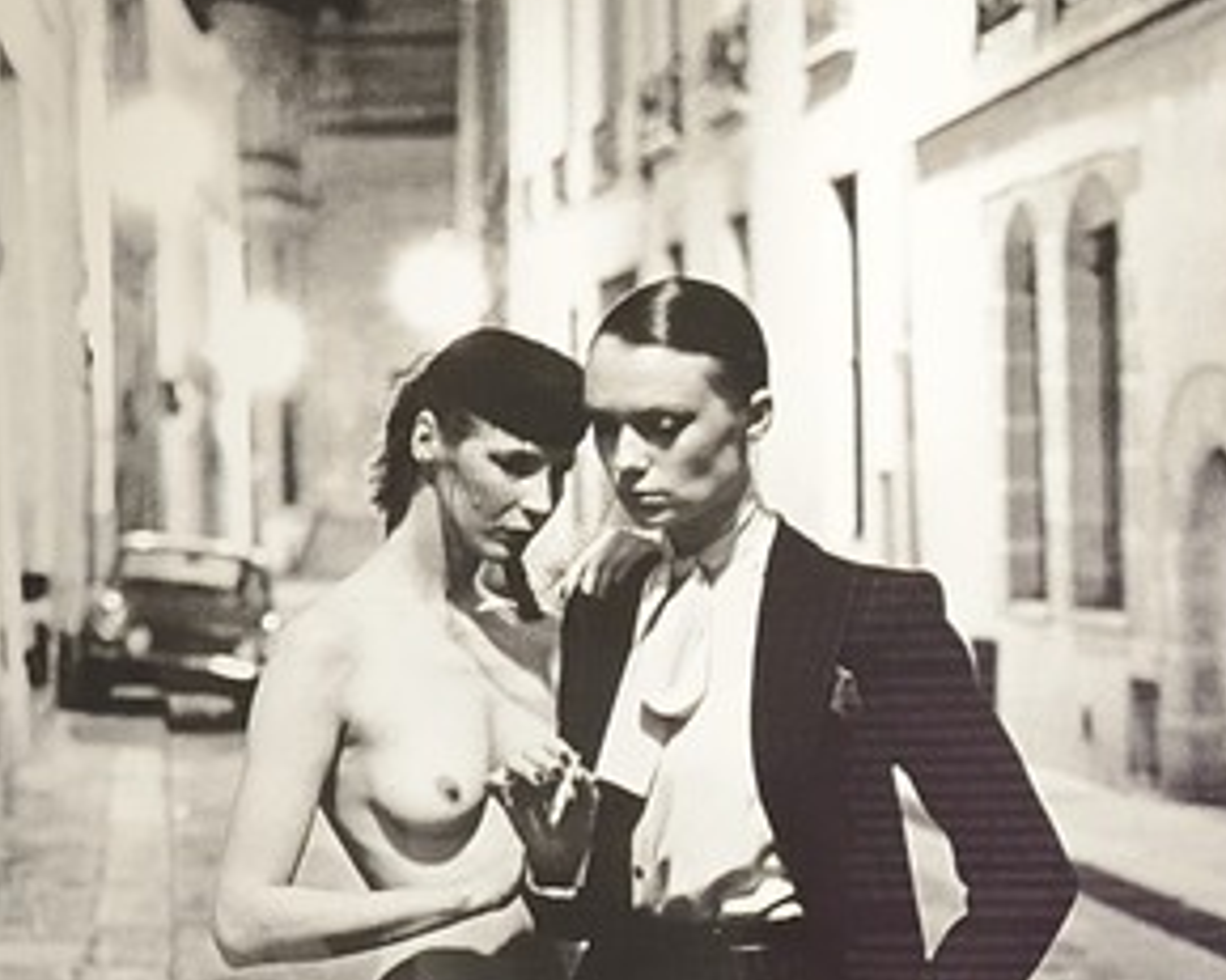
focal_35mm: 135
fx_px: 4897
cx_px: -2011
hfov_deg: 11.1
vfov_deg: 11.3
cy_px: 1073
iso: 1600
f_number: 5
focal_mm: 26
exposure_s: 1/20
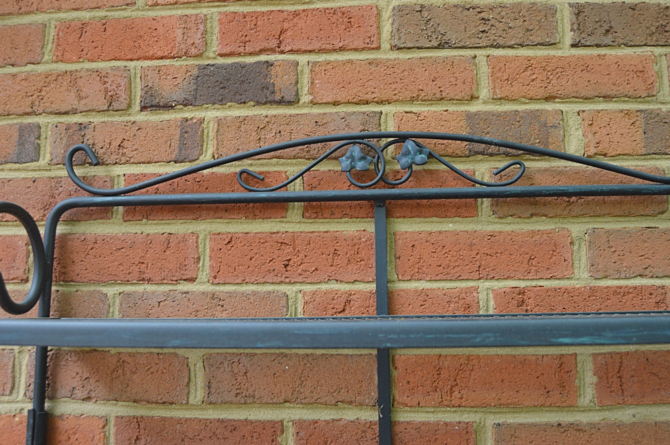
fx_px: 558
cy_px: 222
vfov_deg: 43.5
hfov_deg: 62.0
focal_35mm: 30
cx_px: 335
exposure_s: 1/100
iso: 400
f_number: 5
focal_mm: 20
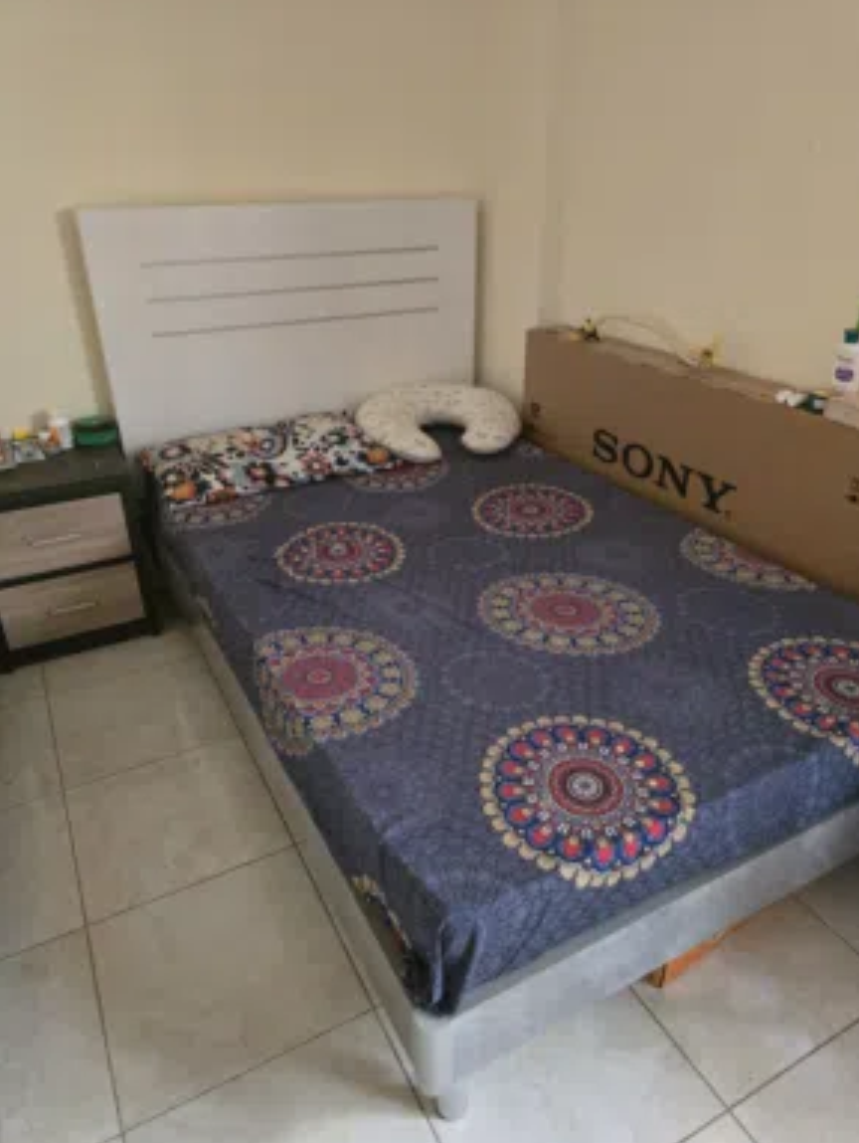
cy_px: 570
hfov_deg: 56.9
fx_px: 793
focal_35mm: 24
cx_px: 444
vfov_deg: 71.5
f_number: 1.7
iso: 2500
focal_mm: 6.3
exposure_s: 1/100
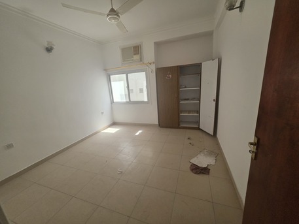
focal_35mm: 13
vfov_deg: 89.9
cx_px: 150
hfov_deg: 106.2
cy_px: 112
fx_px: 112
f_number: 1.9
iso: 400
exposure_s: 1/200
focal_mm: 2.2
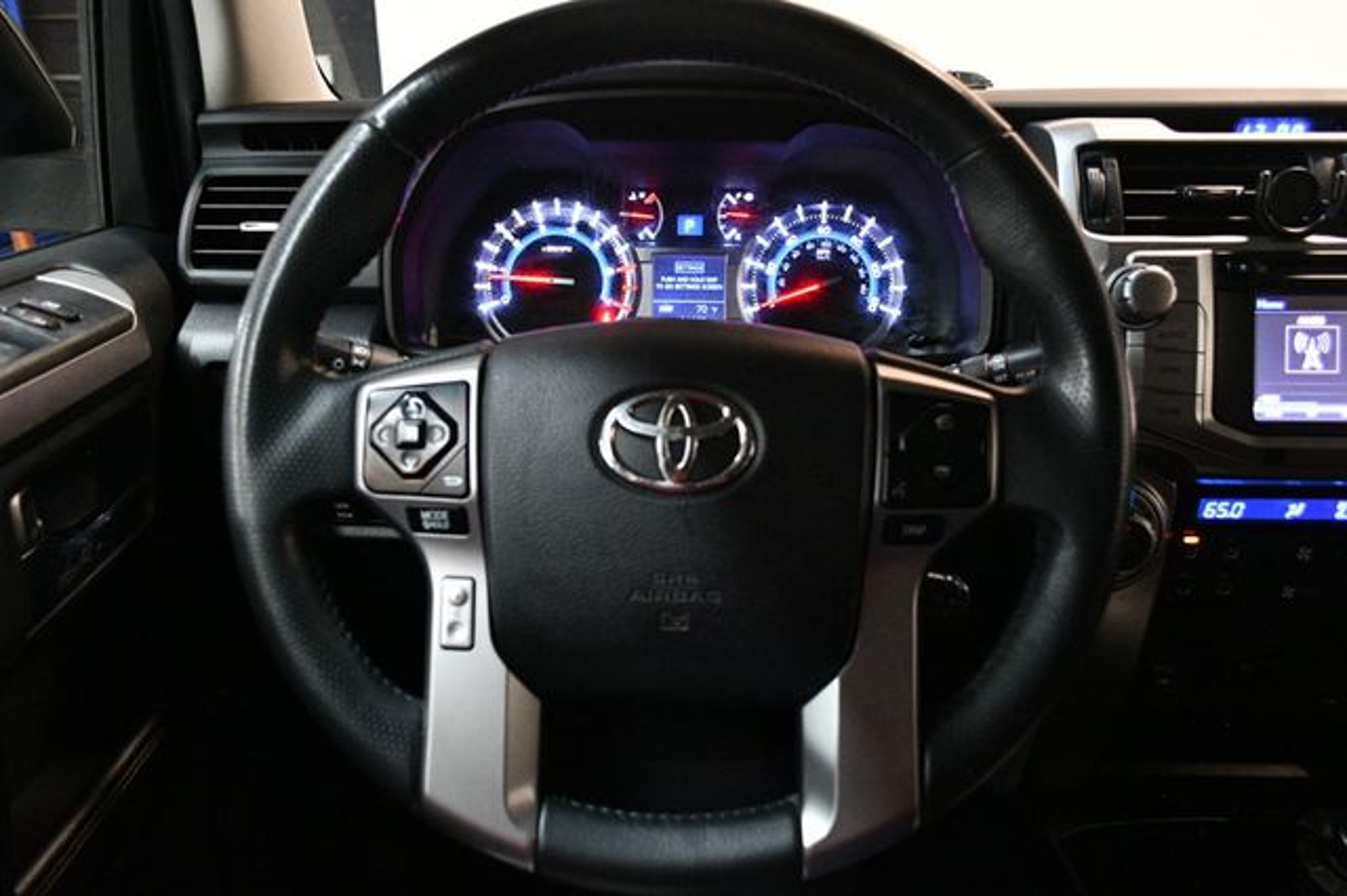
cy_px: 448
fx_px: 1010
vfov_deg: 47.9
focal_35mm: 27
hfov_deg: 67.4
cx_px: 674
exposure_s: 1/60
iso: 4000
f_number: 3.5
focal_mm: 18
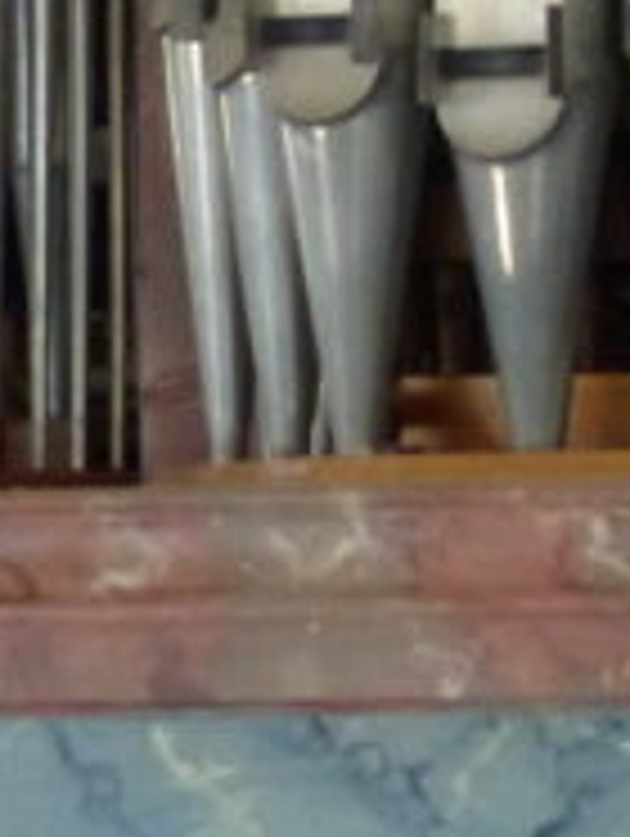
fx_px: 11040
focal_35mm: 456
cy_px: -1022
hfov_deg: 3.3
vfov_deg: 4.3
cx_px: 702
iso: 400
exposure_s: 1/15
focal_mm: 15
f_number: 2.8
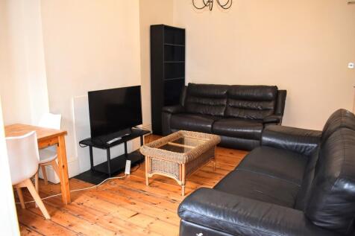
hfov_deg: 67.4
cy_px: 118
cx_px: 178
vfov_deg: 47.9
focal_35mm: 27
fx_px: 266
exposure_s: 1/80
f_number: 4.5
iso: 800
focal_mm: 18
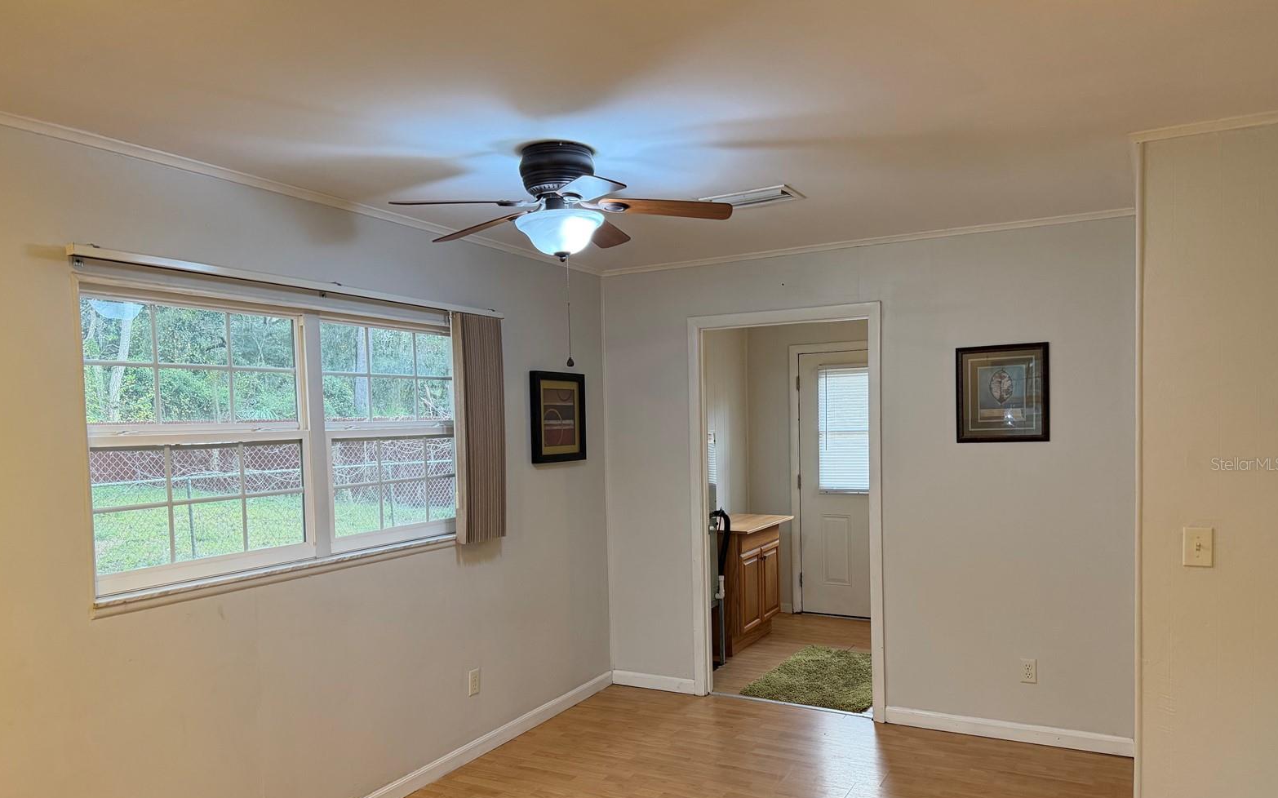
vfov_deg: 47.4
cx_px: 635
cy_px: 463
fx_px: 905
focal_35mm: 26
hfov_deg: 70.4
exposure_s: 1/120
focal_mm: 6.76
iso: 400
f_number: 1.78
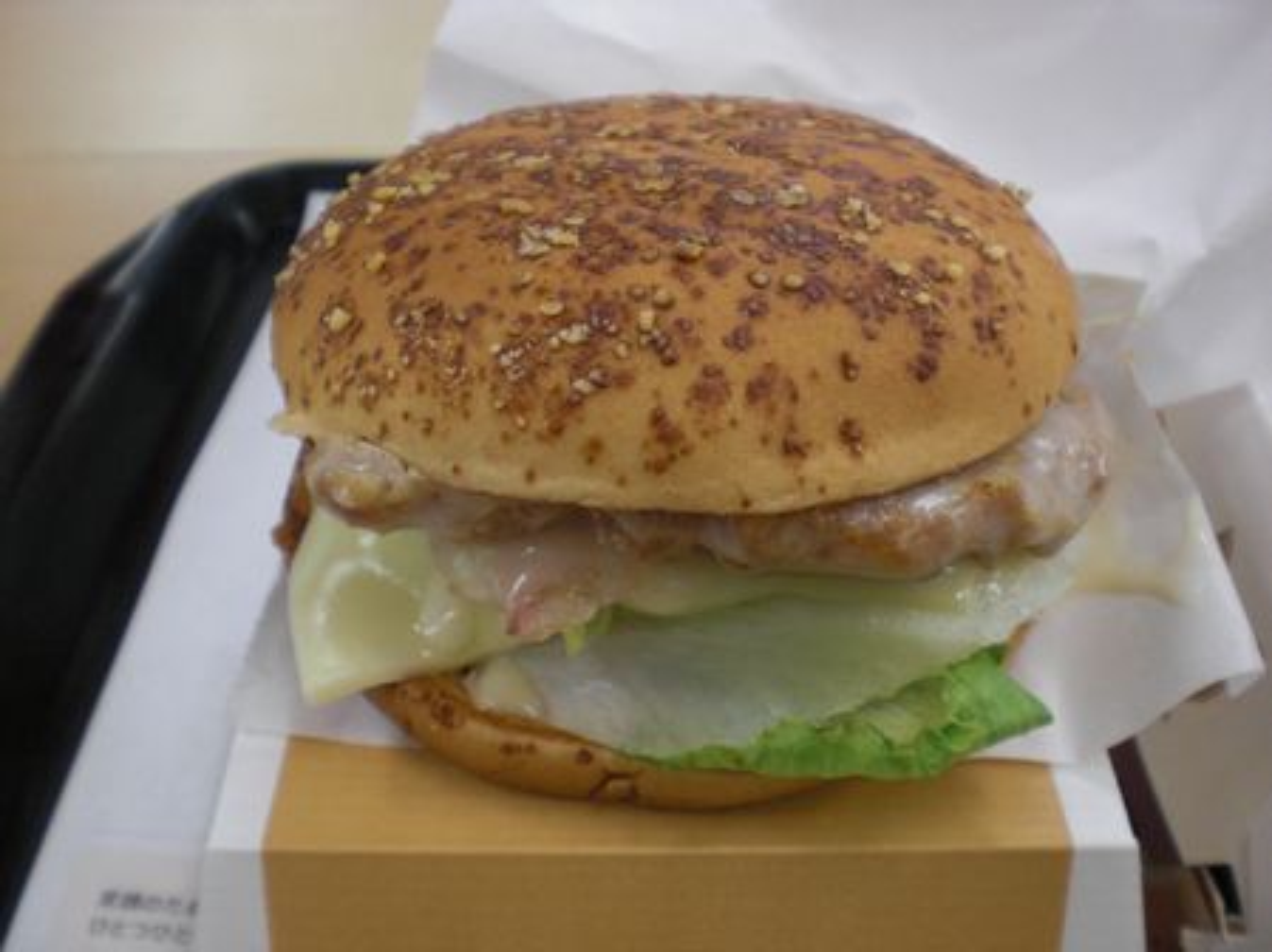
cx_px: 636
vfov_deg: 37.7
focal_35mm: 38
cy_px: 476
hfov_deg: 49.0
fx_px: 1395
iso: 200
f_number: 3.1
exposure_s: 1/80
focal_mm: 6.3
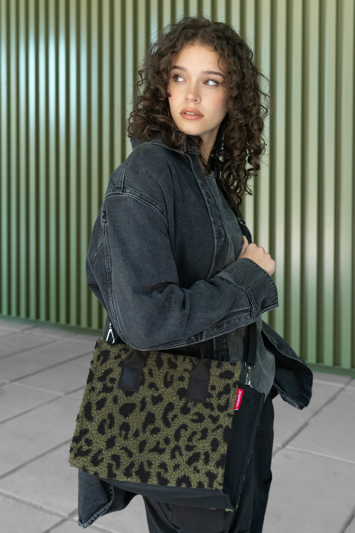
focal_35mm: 37
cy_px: 266
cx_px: 178
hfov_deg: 35.9
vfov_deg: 51.9
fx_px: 547
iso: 4000
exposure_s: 1/800
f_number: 5
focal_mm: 37
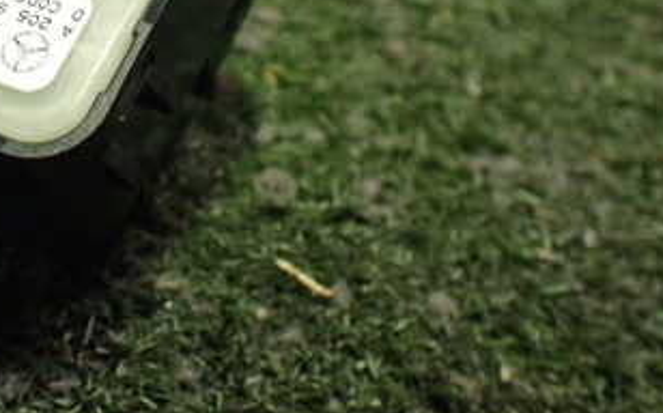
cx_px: 97
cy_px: 26
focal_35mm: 62
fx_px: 1119
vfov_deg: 20.4
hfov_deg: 31.8
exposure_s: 1/30
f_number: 2.3
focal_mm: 5.4
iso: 800
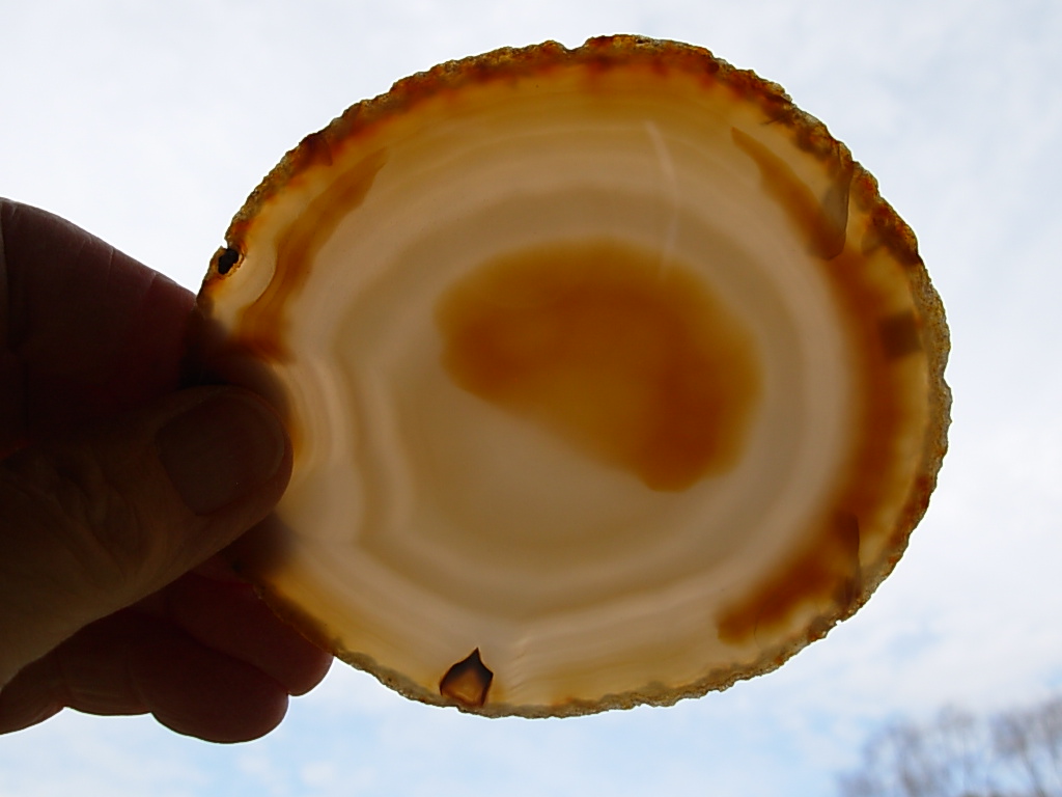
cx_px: 531
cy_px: 398
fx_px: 1166
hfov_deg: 49.0
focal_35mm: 38
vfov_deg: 37.7
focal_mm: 6.3
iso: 50
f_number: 2.9
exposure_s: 1/664
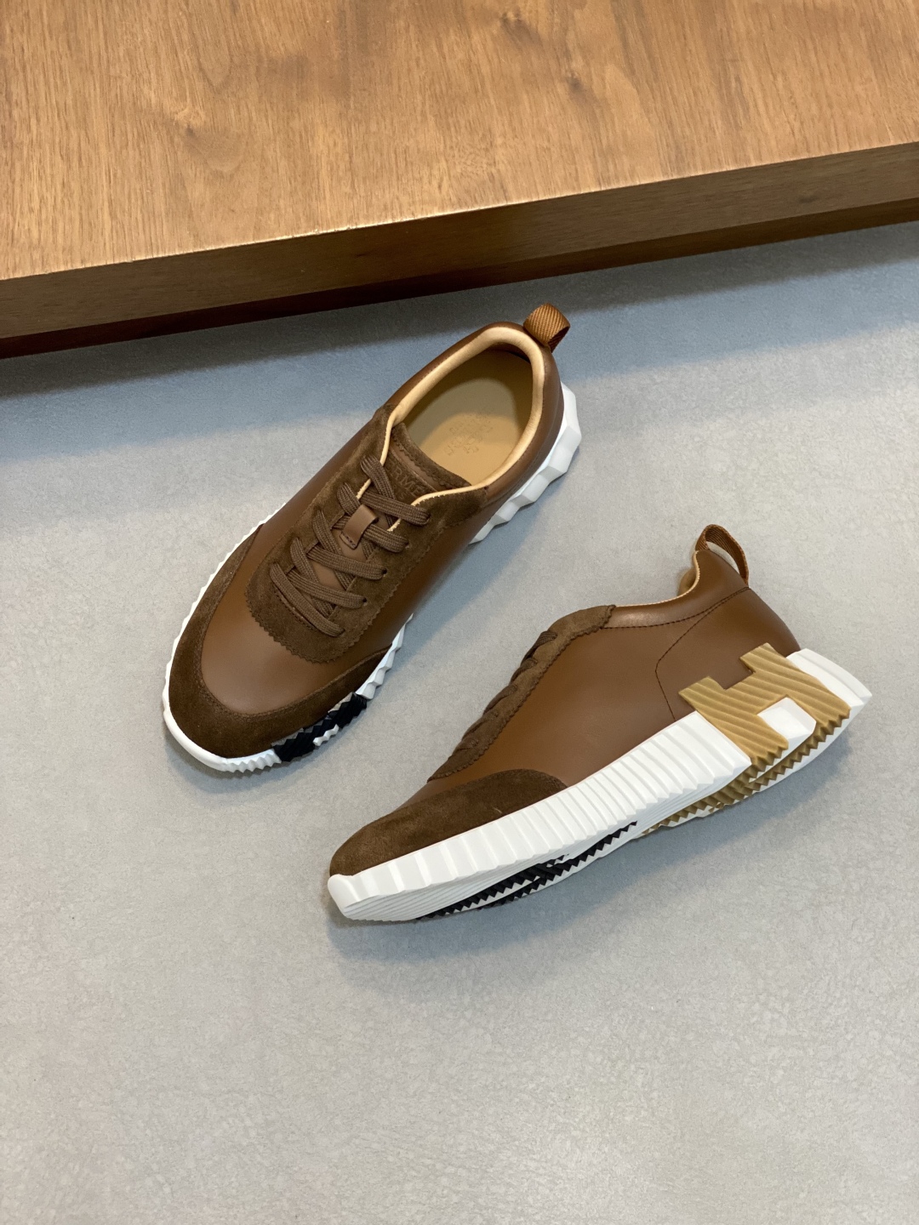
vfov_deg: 36.8
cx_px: 460
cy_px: 612
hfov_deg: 28.0
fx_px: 1841
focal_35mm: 52
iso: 160
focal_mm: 6
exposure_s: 1/100
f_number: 2
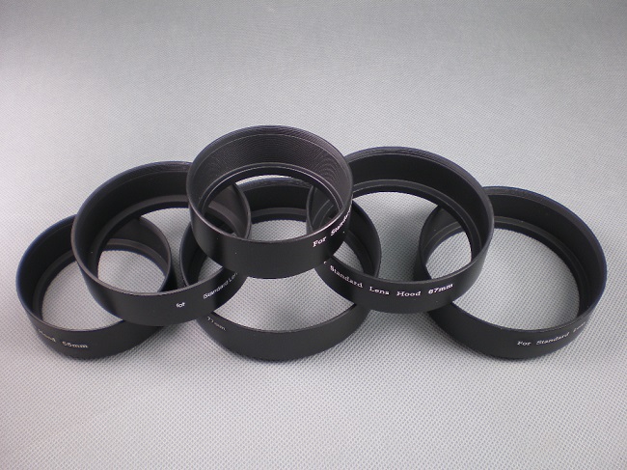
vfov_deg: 37.7
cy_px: 235
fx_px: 688
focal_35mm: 38
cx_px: 314
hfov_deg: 49.0
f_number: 3.1
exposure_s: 1/40
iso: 64
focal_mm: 6.3
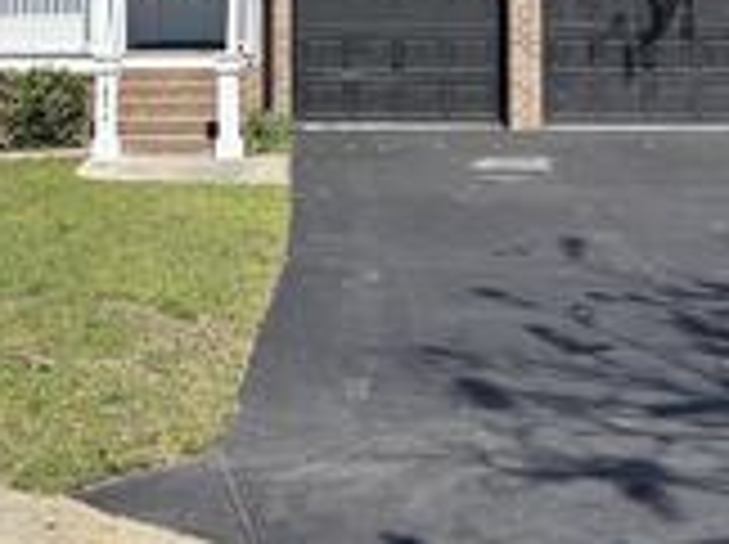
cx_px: 207
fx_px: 1367
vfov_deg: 21.5
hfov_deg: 29.5
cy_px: -34
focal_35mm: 65
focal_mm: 5.96
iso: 50
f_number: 1.6
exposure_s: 1/2288
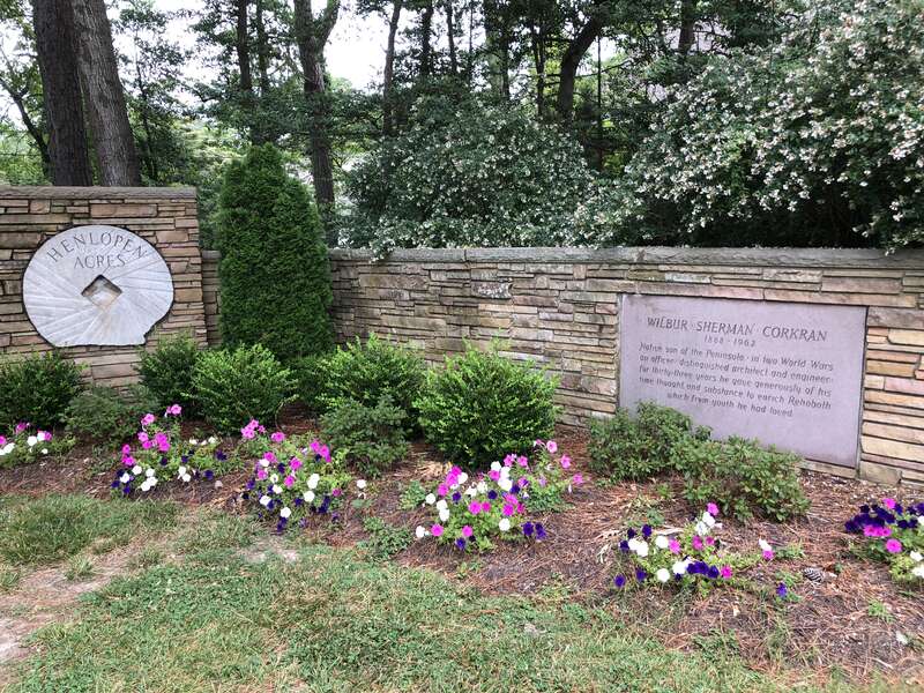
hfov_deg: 63.4
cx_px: 462
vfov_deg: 49.7
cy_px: 346
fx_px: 747
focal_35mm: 28
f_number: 1.8
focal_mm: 4
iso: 40
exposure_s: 1/120
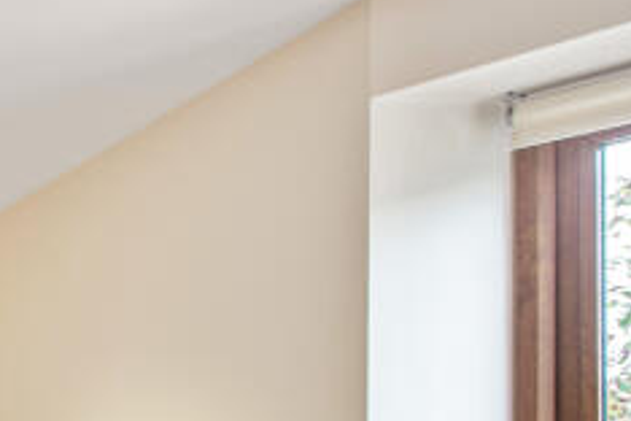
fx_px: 1227
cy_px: 576
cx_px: -609
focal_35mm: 70
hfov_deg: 18.9
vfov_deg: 17.9
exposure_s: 1/10
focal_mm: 16
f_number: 8
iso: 125
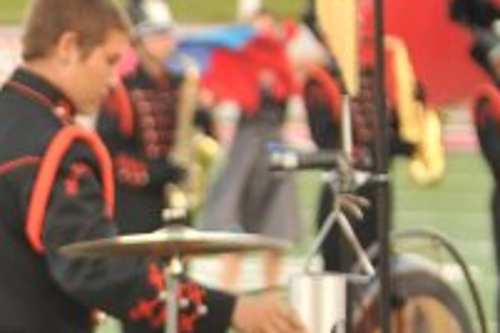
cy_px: 429
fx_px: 5791
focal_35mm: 417
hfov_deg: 4.9
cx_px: -448
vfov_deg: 3.3
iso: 200
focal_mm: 70
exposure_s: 1/250
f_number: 2.8
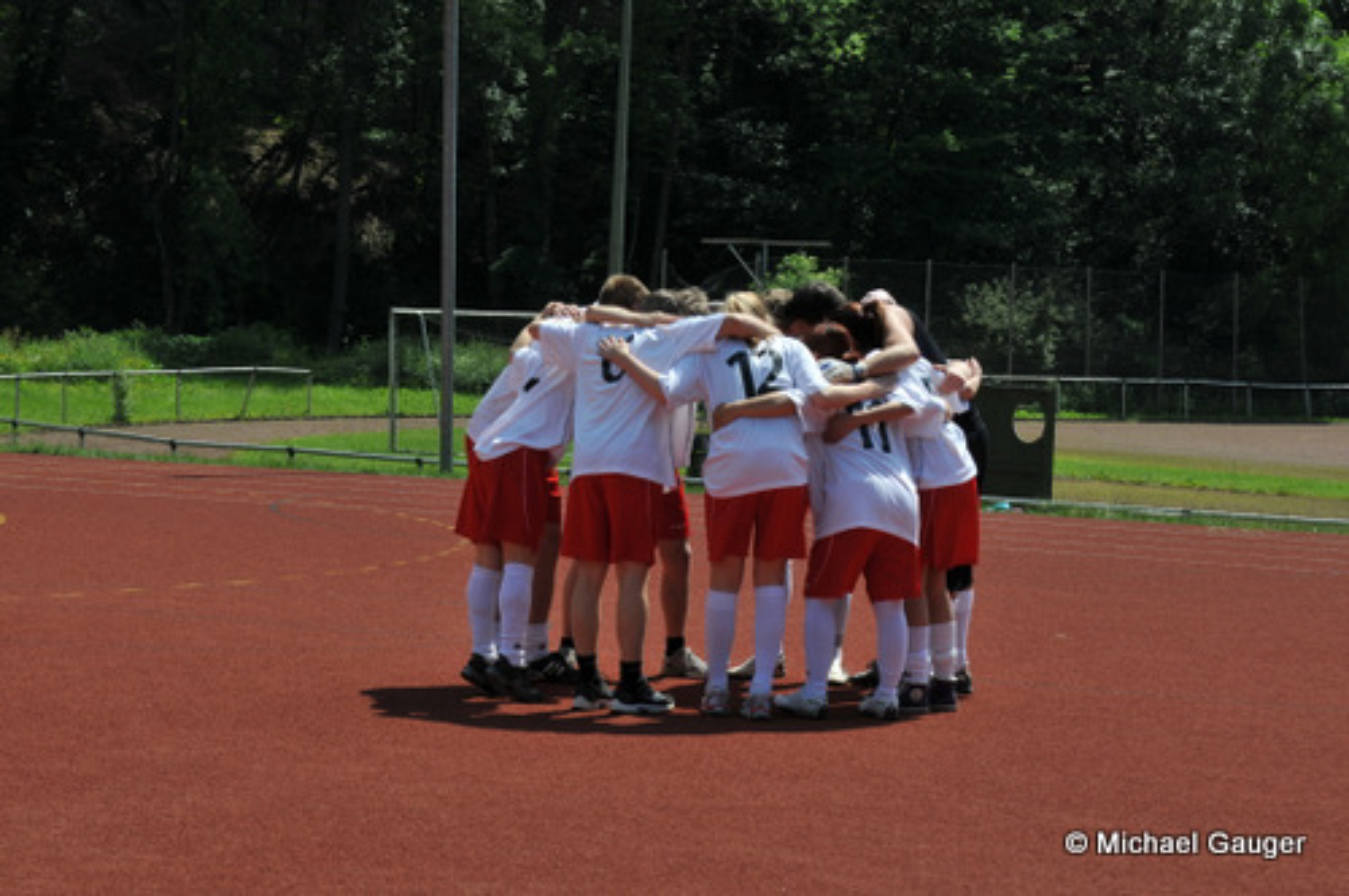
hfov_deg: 19.5
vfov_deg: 13.0
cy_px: 448
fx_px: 3929
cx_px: 674
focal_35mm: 105
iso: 200
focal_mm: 70
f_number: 8
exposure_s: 1/640
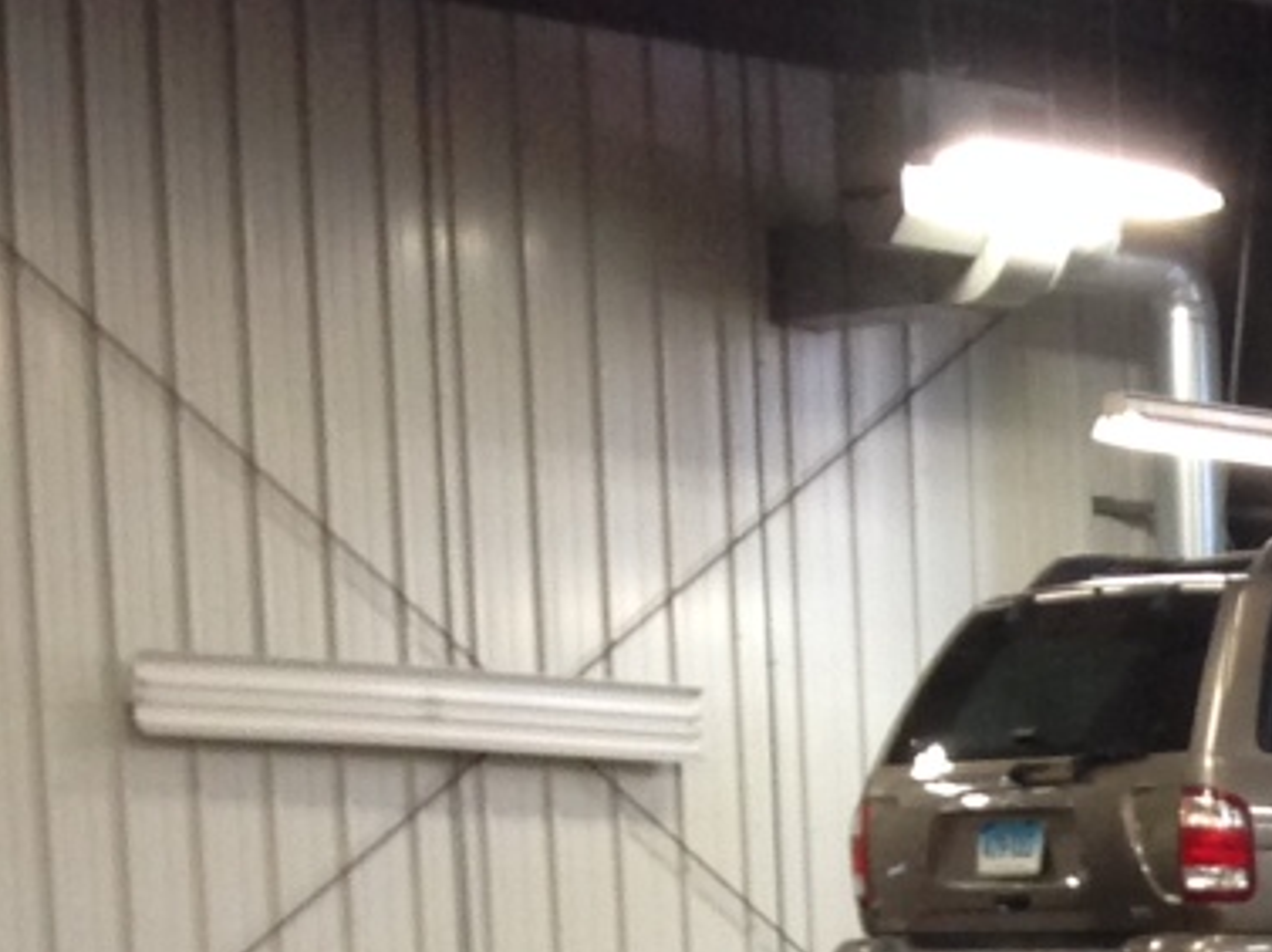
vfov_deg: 9.6
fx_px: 5250
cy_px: 1955
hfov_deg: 12.8
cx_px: 2156
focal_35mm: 143
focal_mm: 4.12
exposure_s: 1/20
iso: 100
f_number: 2.4
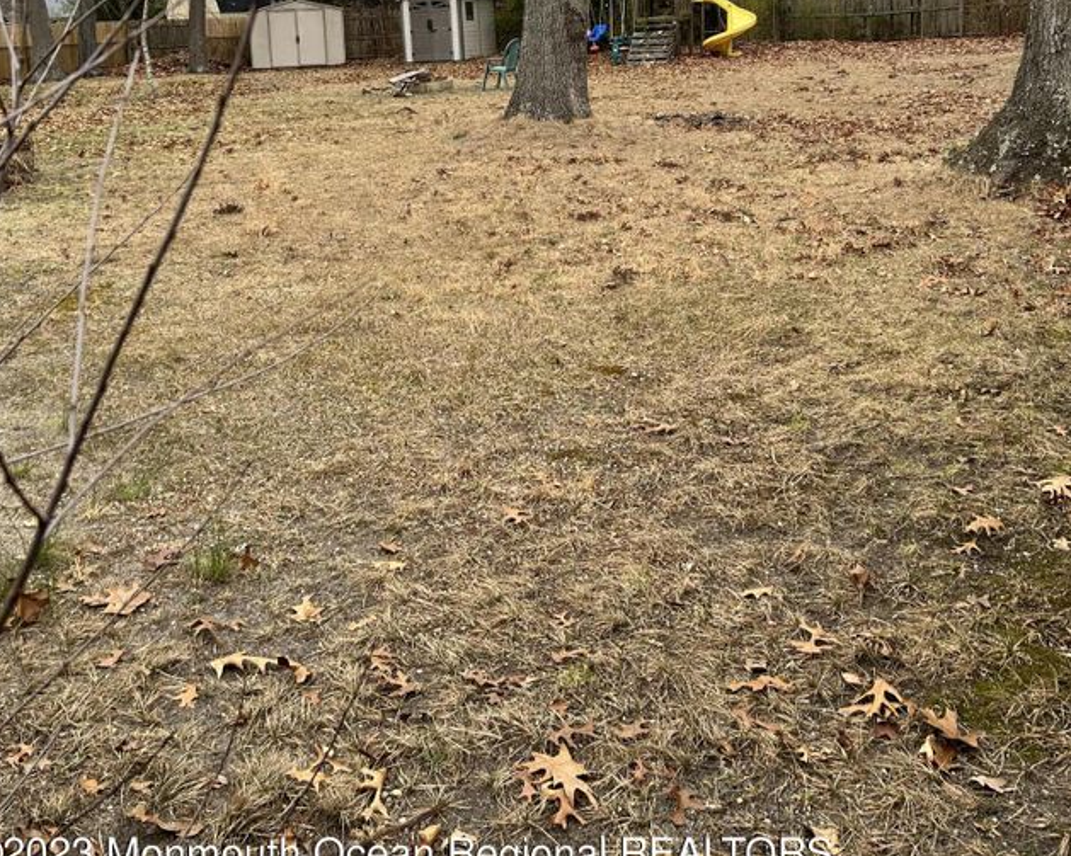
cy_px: 183
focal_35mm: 35
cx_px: 521
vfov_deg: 40.6
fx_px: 1109
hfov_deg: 51.5
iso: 50
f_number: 1.5
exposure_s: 1/476
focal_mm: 5.7
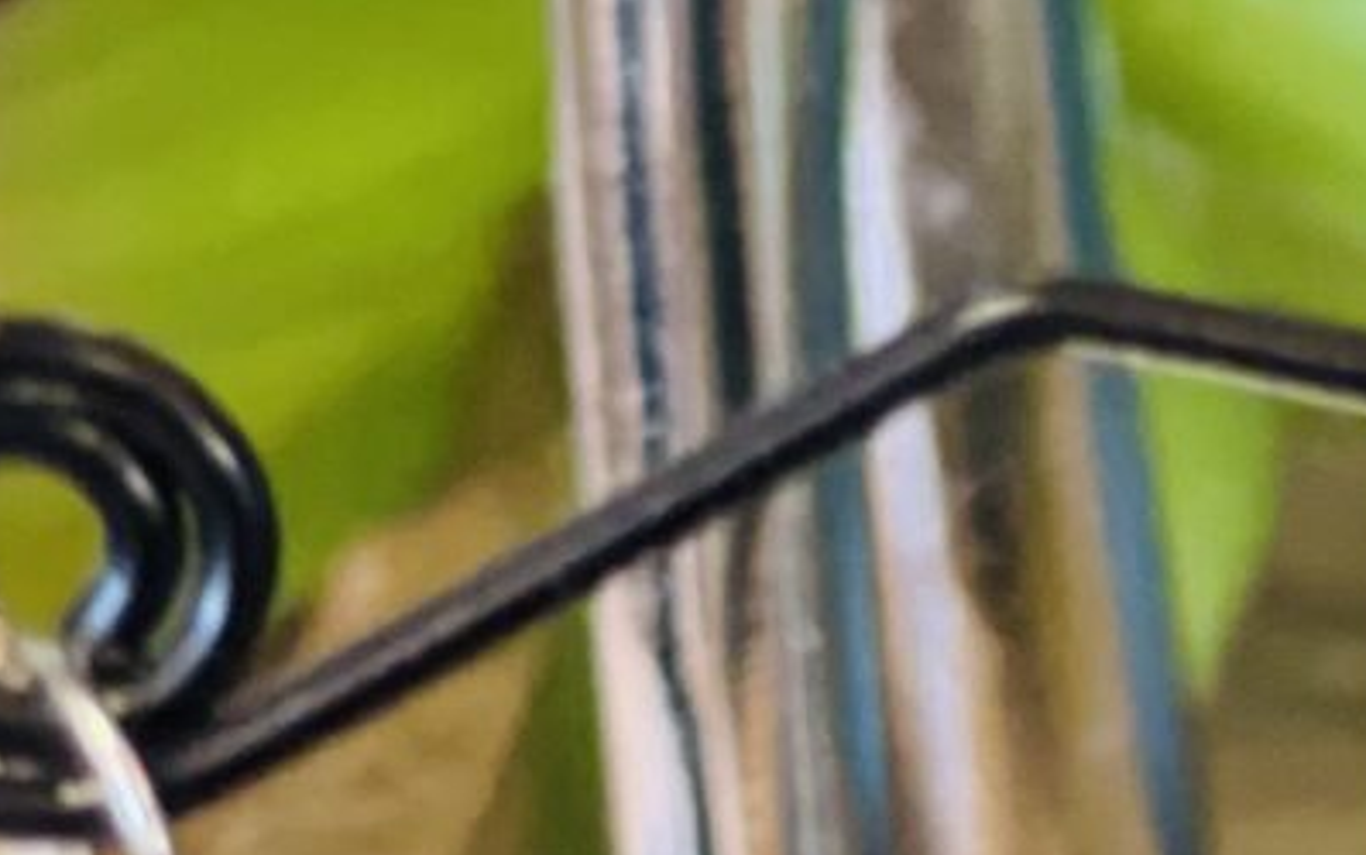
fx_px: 9905
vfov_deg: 4.9
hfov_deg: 7.5
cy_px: 1257
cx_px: 2948
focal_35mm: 266
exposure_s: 1/40
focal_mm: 6
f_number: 2
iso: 160
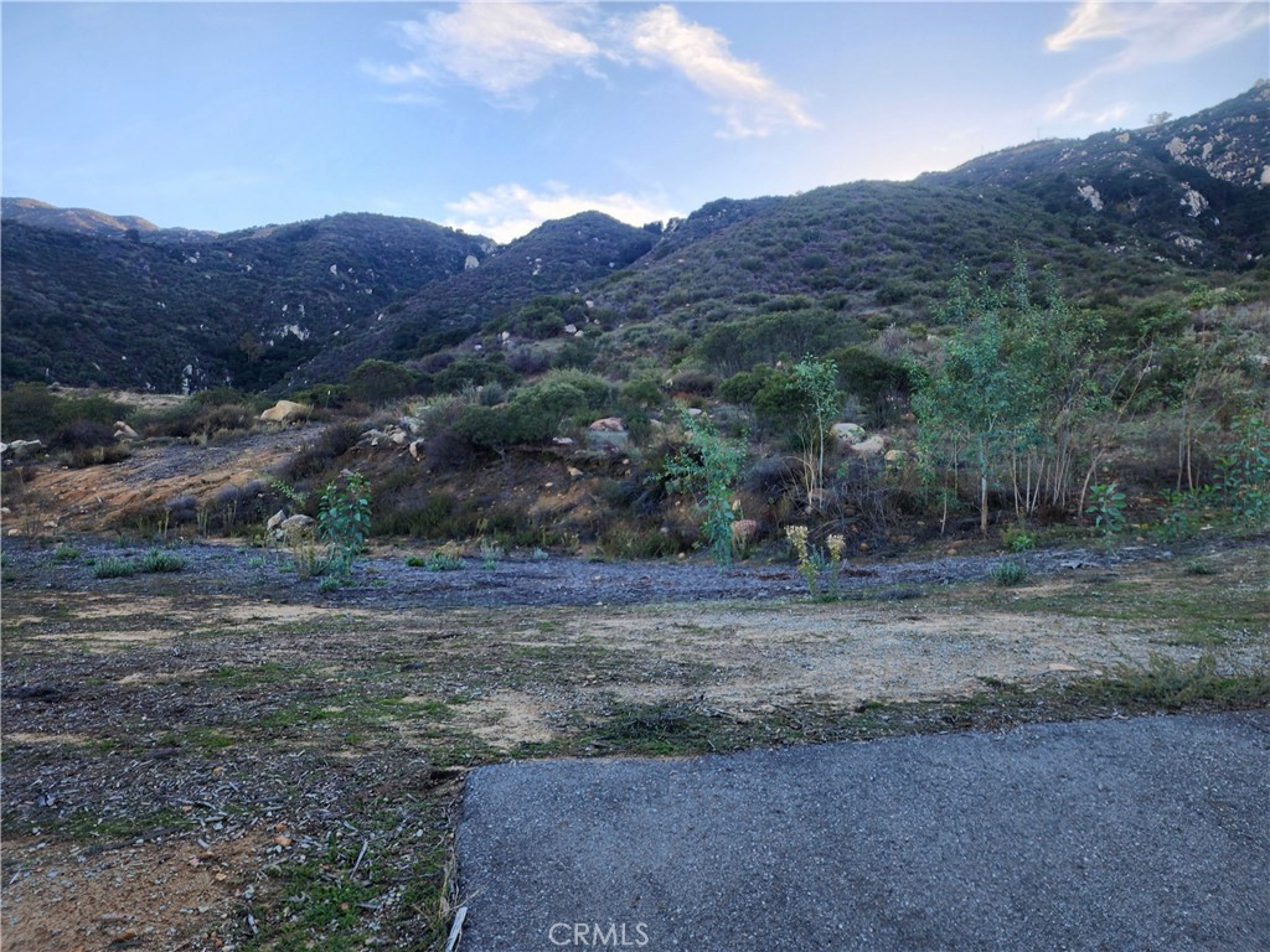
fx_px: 844
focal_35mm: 23
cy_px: 476
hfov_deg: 73.9
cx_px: 635
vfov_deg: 58.9
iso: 12
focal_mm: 6.4
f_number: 1.8
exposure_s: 1/257
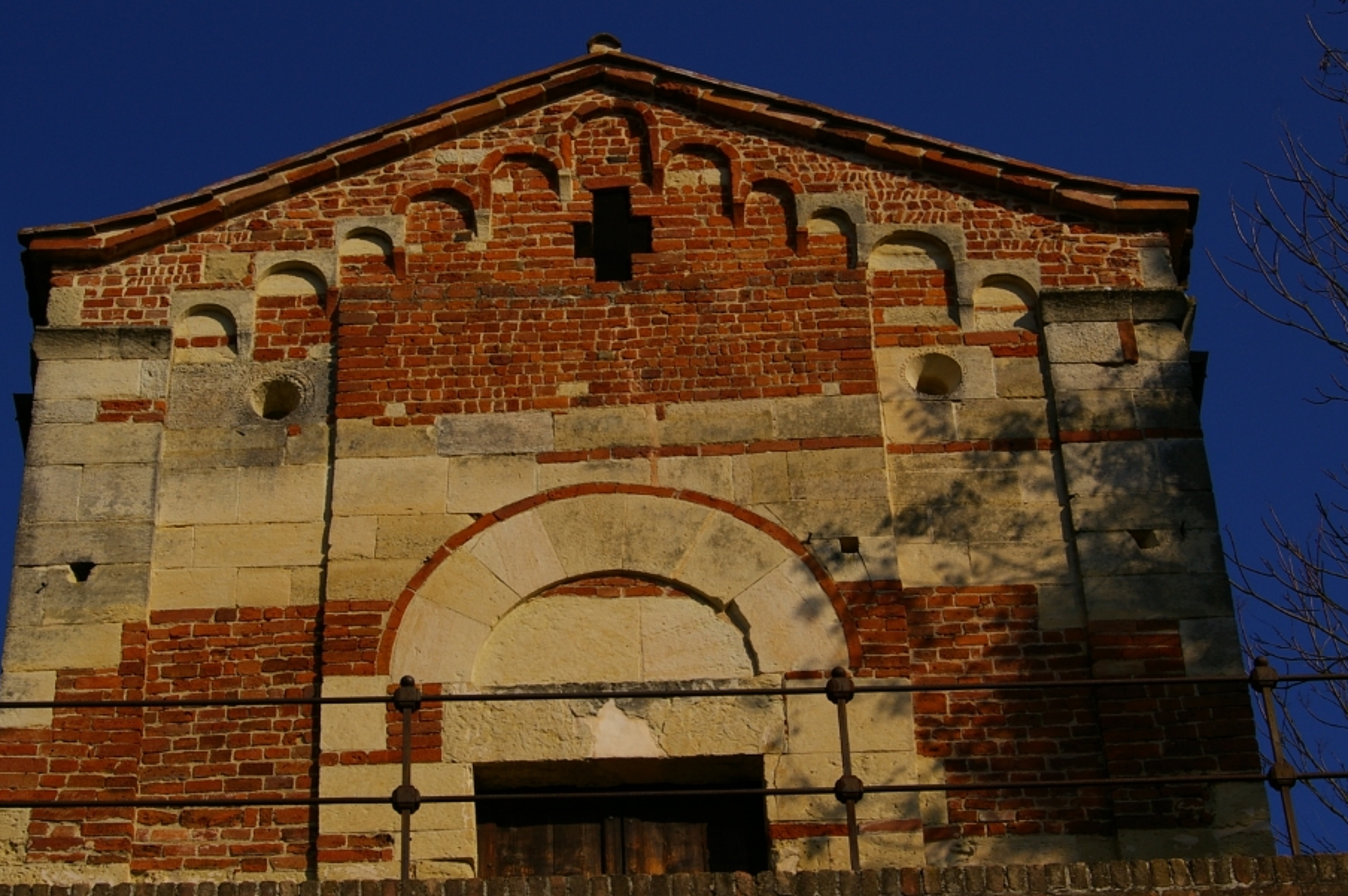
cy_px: 457
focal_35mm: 85
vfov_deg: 16.0
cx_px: 674
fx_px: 3180
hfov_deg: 23.9
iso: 200
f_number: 11
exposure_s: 1/500
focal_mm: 50
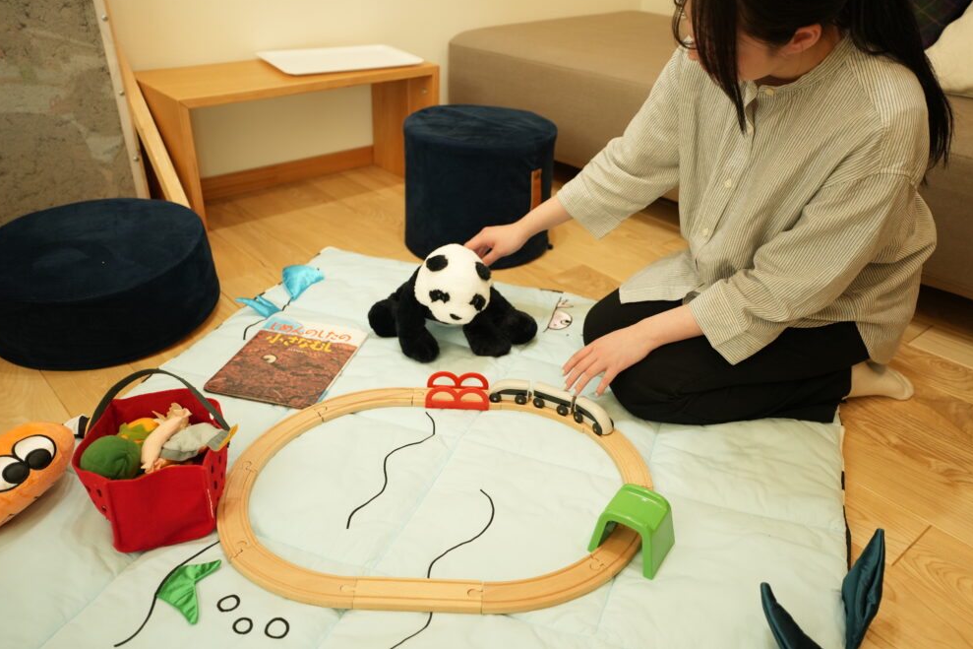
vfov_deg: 44.9
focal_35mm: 29
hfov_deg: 63.7
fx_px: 784
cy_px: 314
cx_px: 495
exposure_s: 1/160
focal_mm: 28
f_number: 2.8
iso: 1000
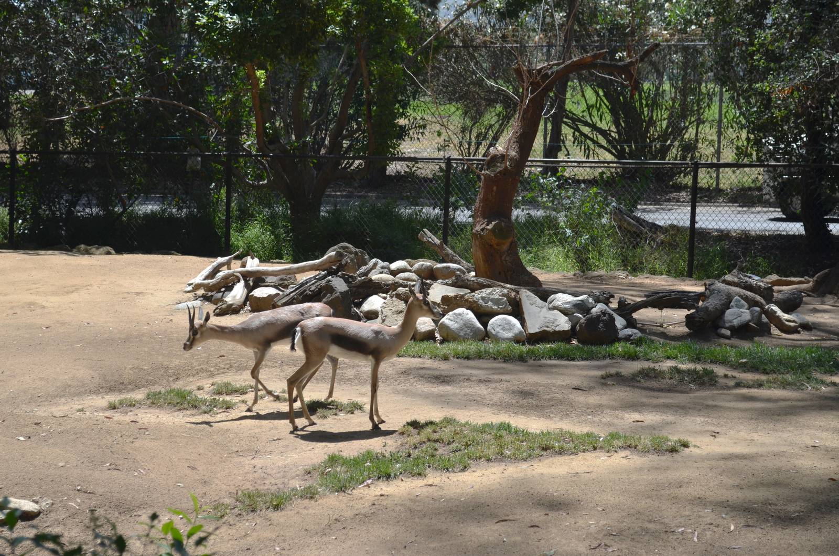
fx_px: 1919
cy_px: 278
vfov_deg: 16.5
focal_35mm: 82
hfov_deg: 24.7
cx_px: 420
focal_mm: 55
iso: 125
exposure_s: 1/250
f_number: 8
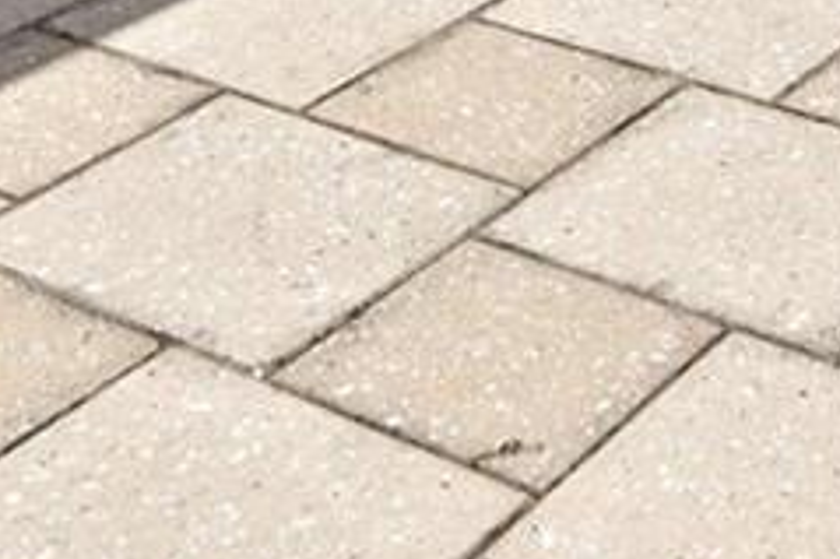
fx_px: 2495
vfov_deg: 9.8
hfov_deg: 19.0
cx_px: 608
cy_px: -1122
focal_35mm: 107
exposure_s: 1/160
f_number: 6.3
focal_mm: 16
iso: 100
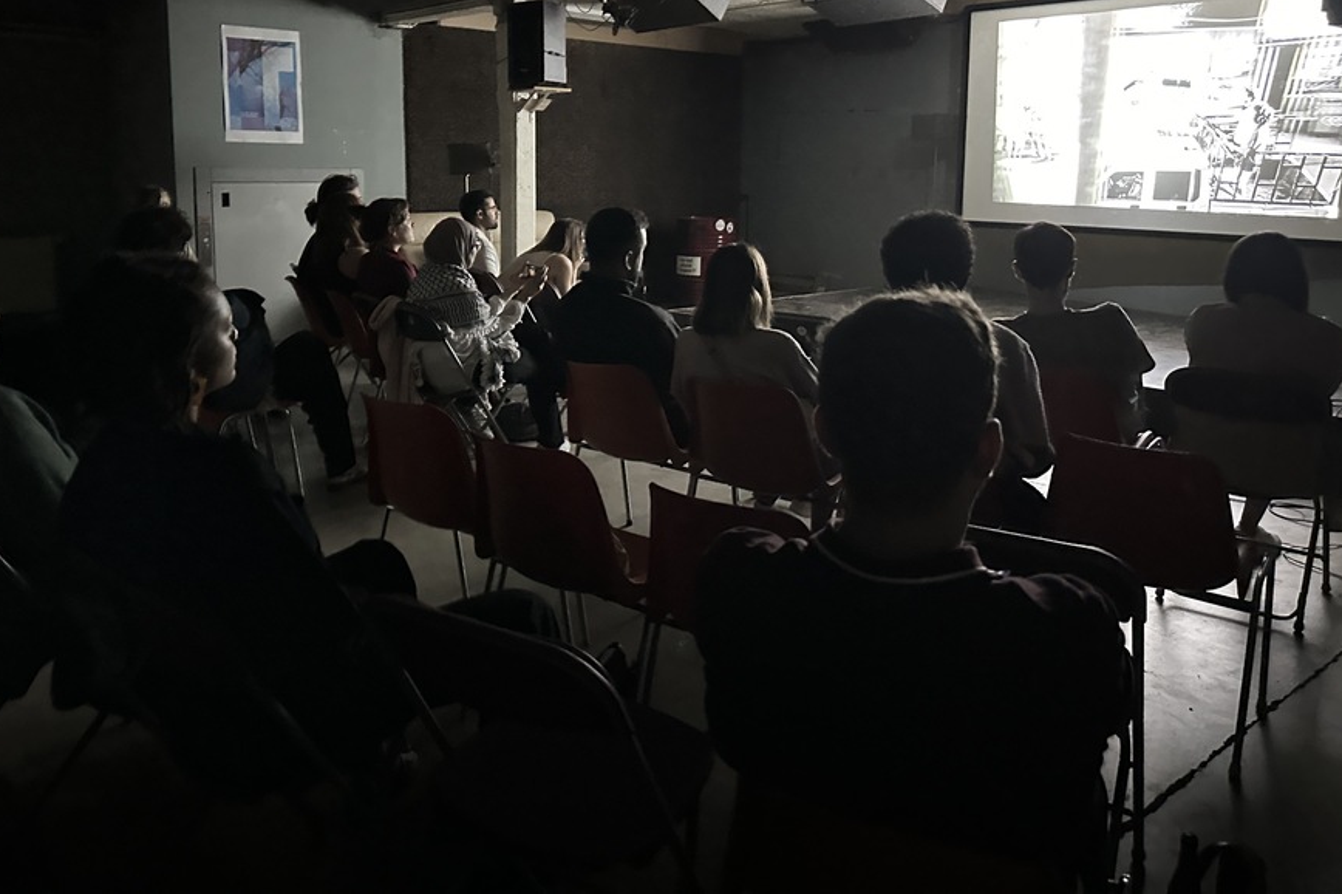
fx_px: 1081
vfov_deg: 44.4
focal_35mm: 29
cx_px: 584
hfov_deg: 63.4
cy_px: 311
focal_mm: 6.86
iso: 8000
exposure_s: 1/15
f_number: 1.78
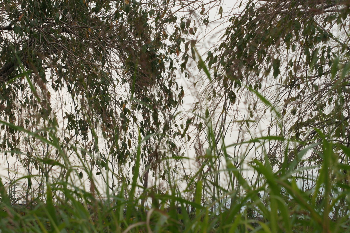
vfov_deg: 7.6
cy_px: 116
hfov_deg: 11.4
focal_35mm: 180
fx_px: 1749
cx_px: 175
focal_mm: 120
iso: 200
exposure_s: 1/160
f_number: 11
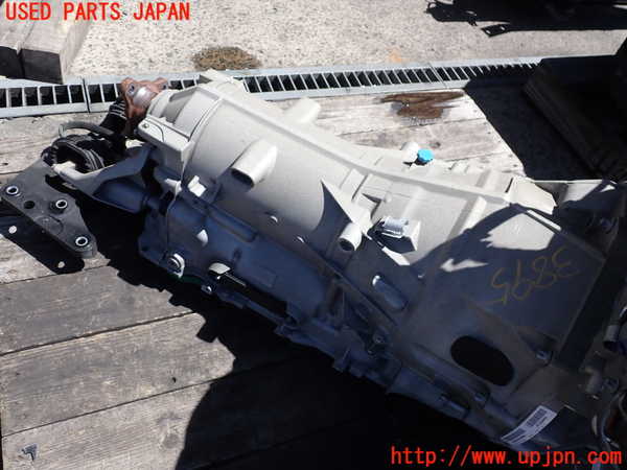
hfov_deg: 60.0
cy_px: 235
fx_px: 543
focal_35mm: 30
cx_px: 314
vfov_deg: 46.8
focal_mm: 5.4
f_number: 3.2
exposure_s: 1/640
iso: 100
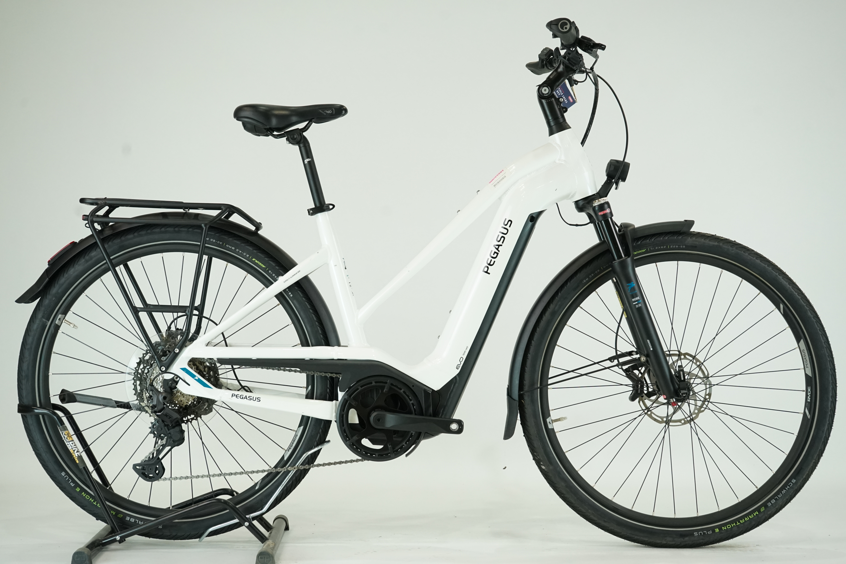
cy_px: 282
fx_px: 1269
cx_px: 423
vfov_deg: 25.1
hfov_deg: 36.9
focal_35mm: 54
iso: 1600
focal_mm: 54
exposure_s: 1/200
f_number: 6.3
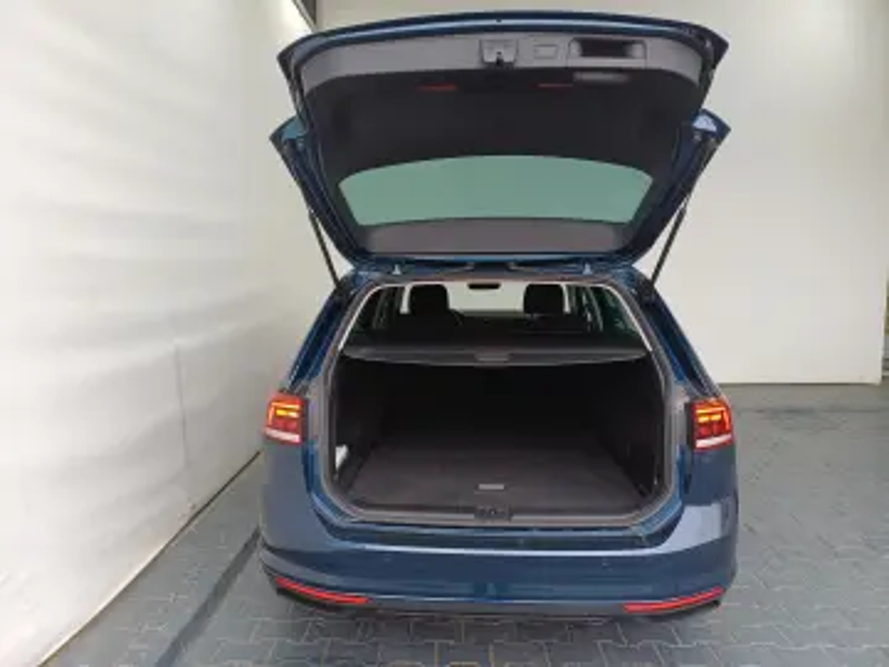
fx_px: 642
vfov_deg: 54.9
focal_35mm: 25
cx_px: 444
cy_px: 334
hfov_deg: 69.4
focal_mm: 4.65
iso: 64
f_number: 1.8
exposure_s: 1/100
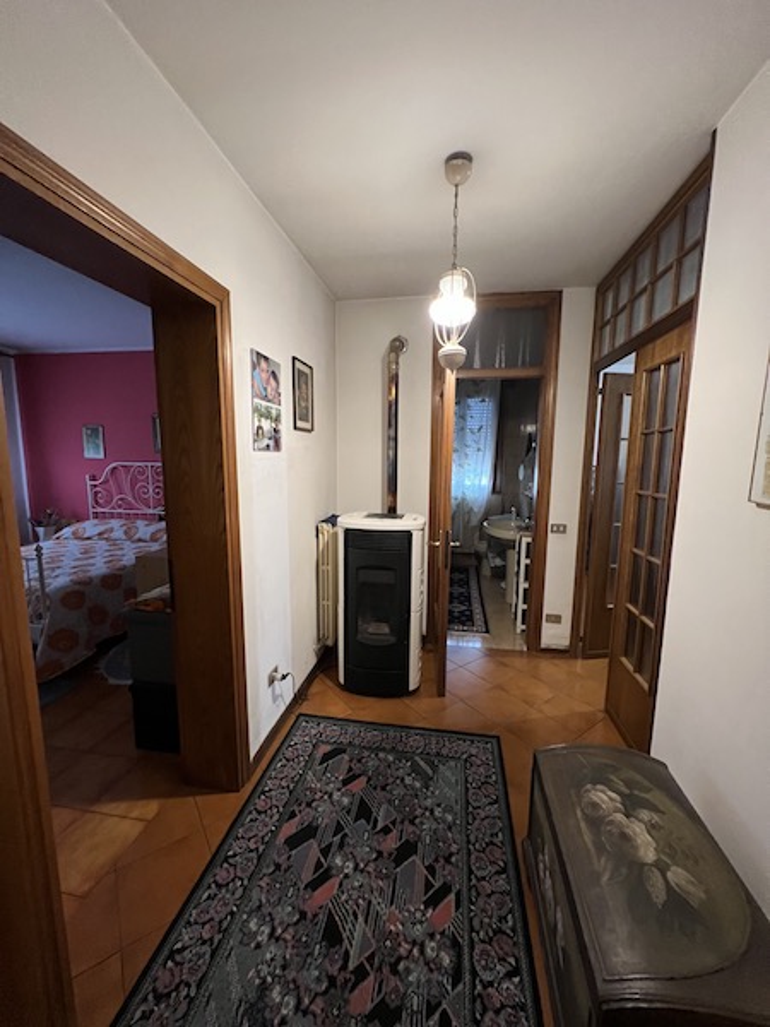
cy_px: 514
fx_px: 386
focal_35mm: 13
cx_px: 385
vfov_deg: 106.2
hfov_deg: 89.9
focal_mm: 1.57
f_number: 1.8
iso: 500
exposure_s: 1/50
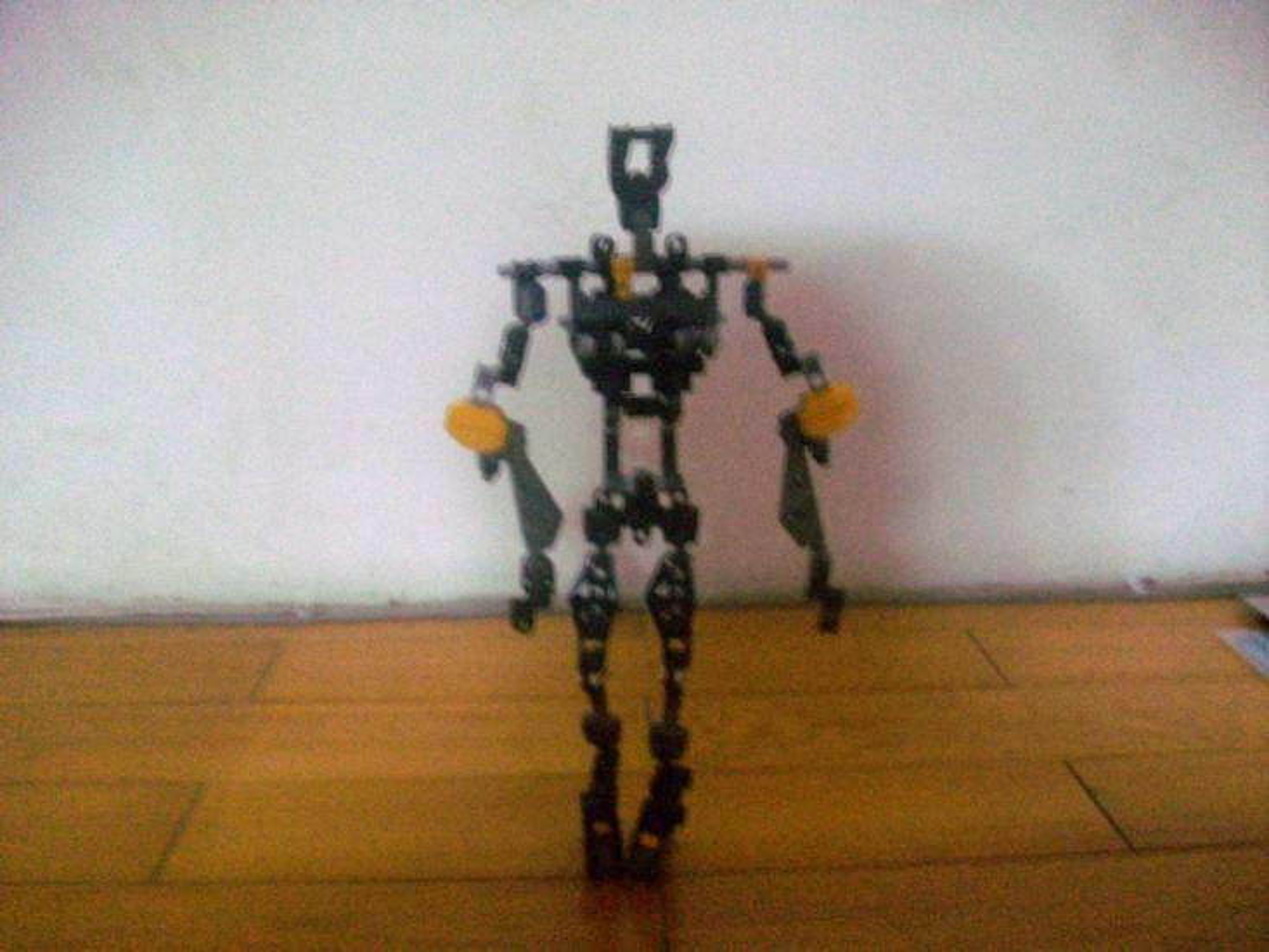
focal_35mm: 32
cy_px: 476
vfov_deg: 44.2
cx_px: 634
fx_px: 1173
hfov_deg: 56.8
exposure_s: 1/2
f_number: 2.8
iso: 160
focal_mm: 5.7
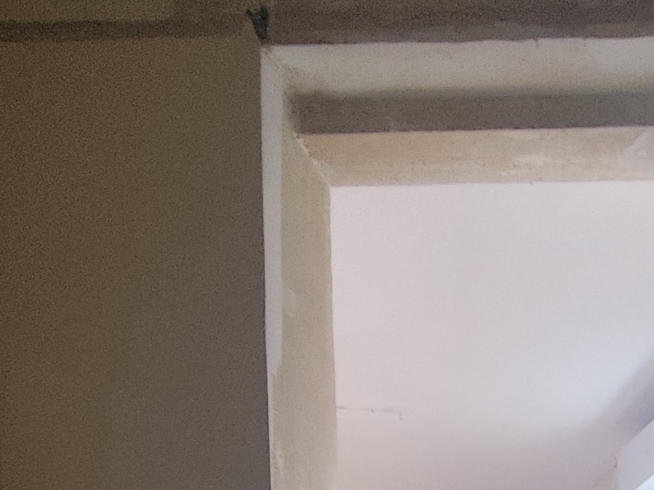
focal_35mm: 66
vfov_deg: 17.4
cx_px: 578
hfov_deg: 28.4
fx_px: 1247
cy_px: 921
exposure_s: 1/50
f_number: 2.2
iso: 200
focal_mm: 1.65
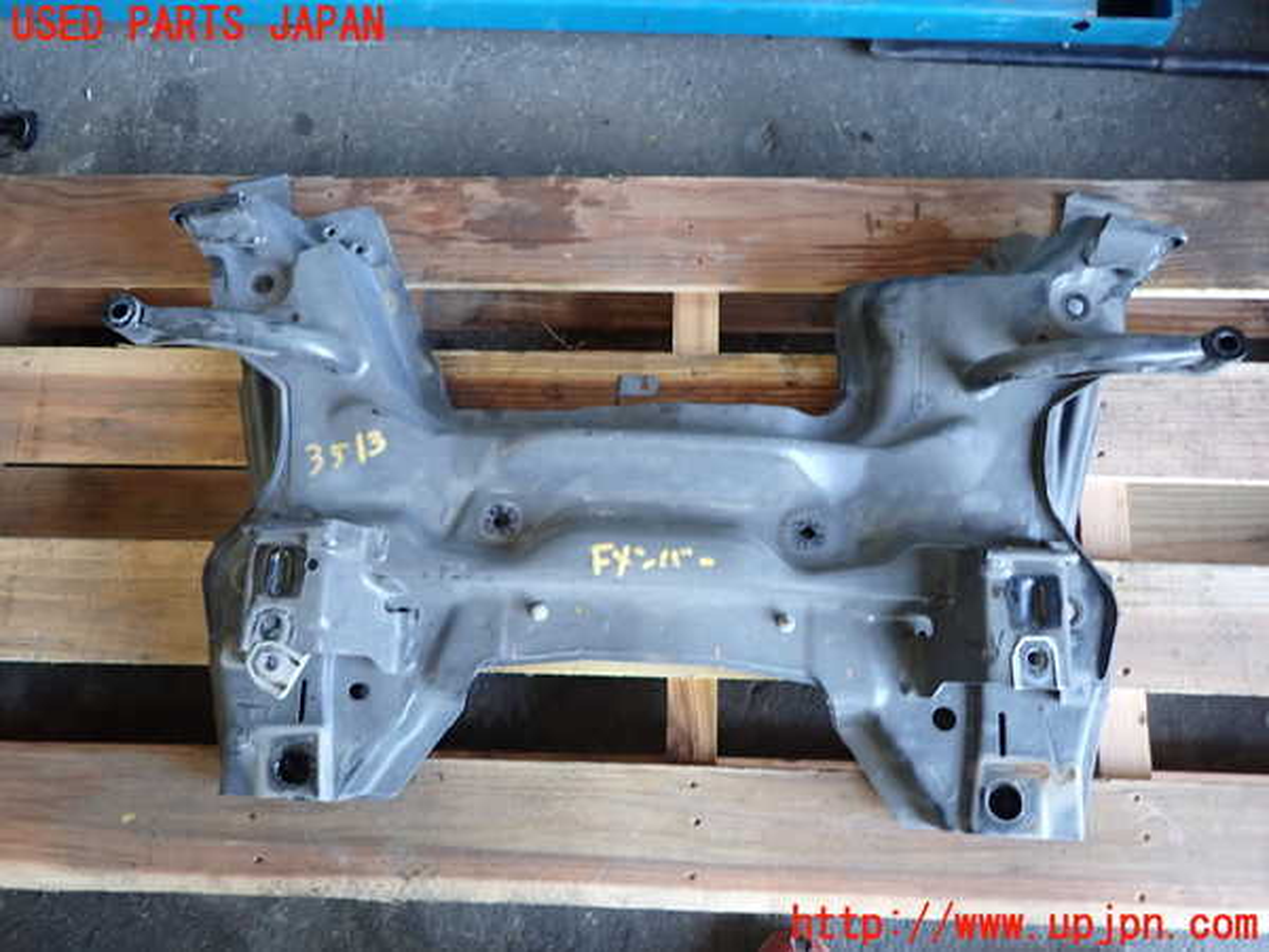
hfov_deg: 69.4
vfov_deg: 54.9
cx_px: 634
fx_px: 916
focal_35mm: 25
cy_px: 476
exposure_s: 1/30
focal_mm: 4.5
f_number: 2
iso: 250
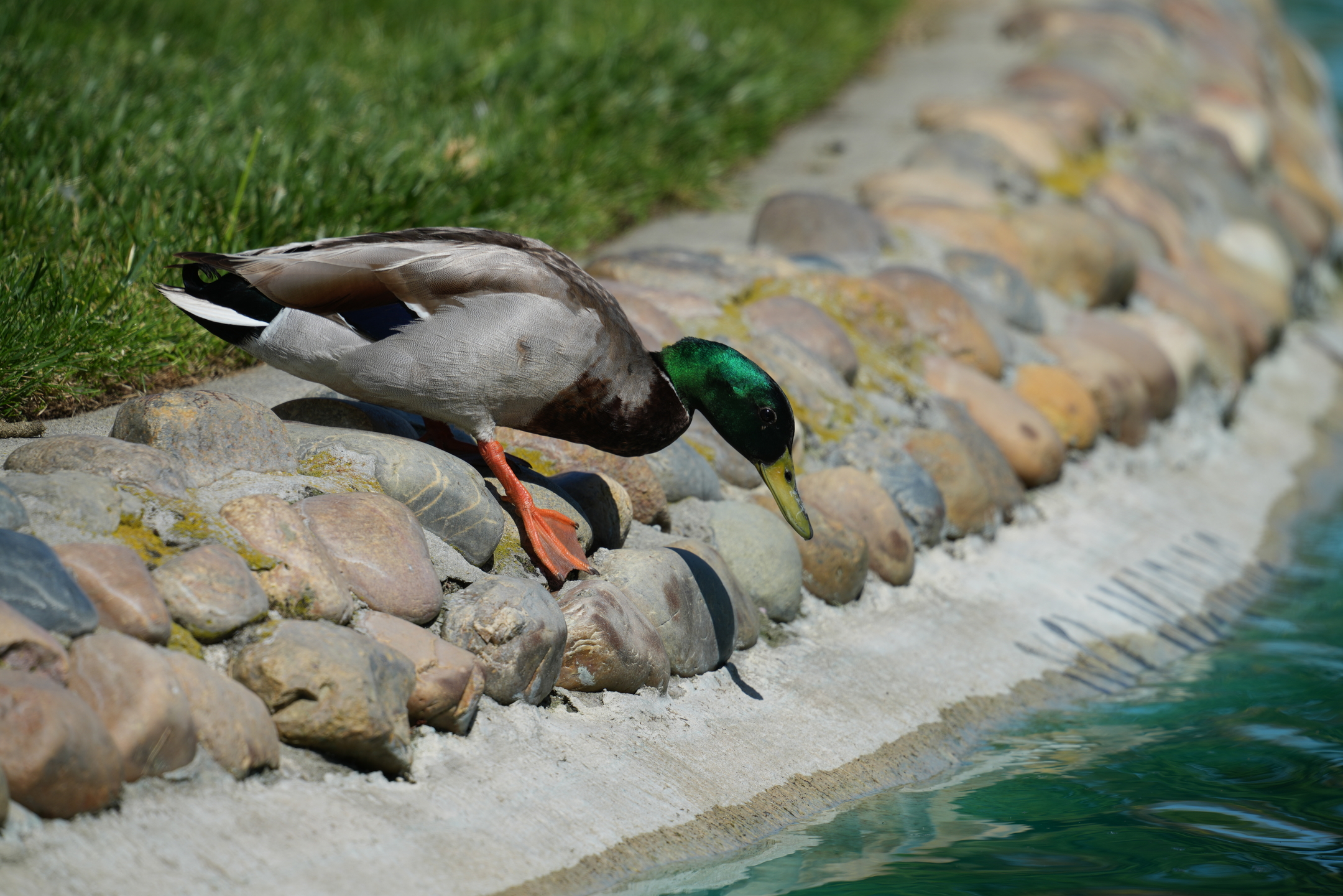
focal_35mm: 600
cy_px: 448
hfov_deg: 3.4
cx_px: 672
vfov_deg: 2.3
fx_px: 22382
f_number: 6.3
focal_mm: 600
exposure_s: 1/500
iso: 100
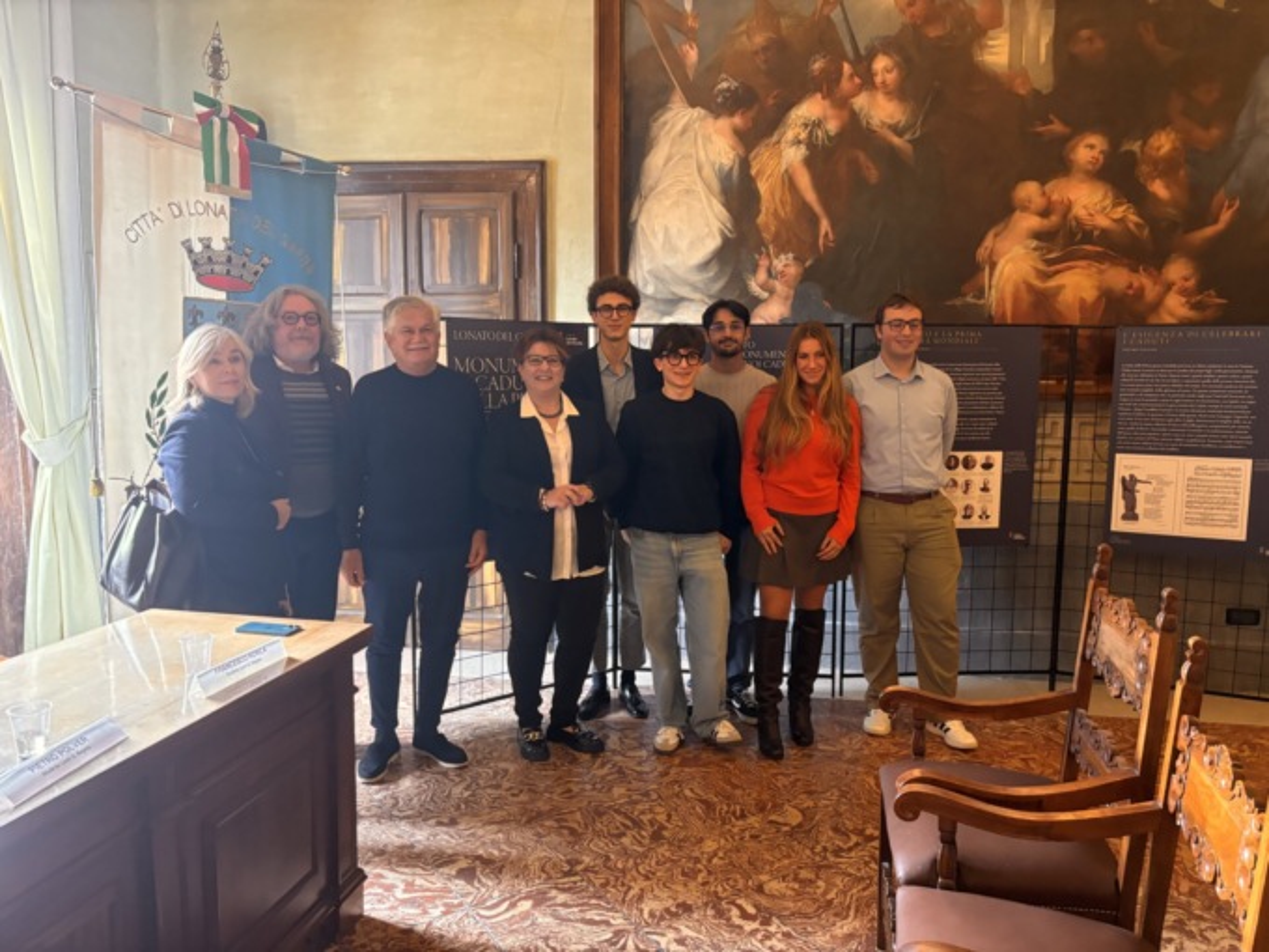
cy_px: 476
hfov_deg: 67.3
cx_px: 634
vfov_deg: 53.1
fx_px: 953
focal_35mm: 26
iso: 400
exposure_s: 1/50
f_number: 1.6
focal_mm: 5.96
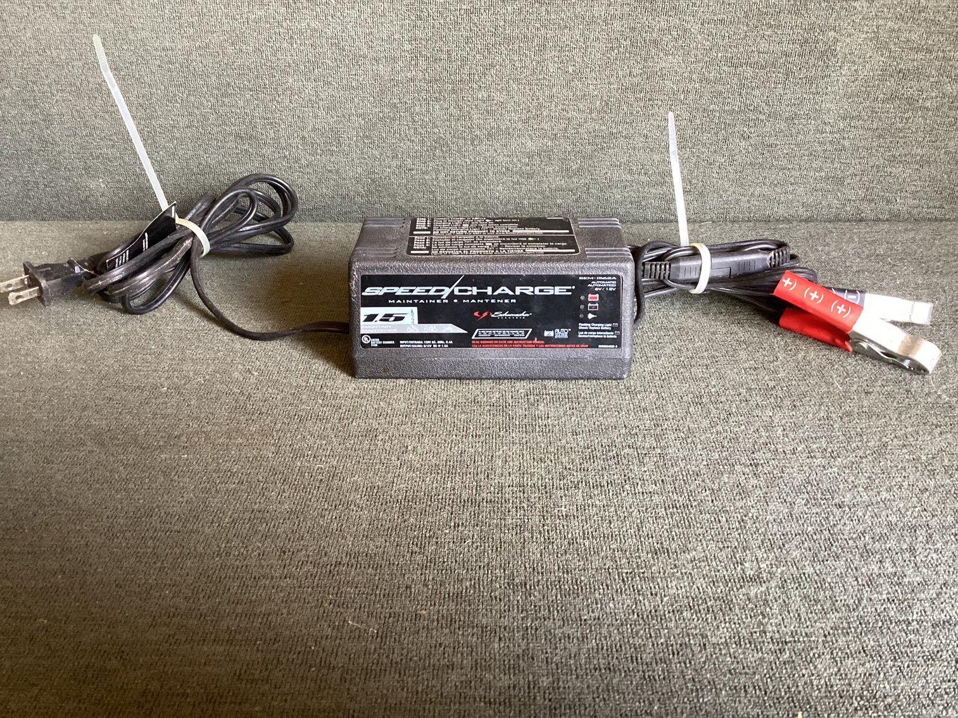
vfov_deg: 45.4
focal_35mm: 31
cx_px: 479
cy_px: 359
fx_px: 858
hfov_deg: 58.3
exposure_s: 1/50
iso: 250
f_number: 2.4
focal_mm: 3.3
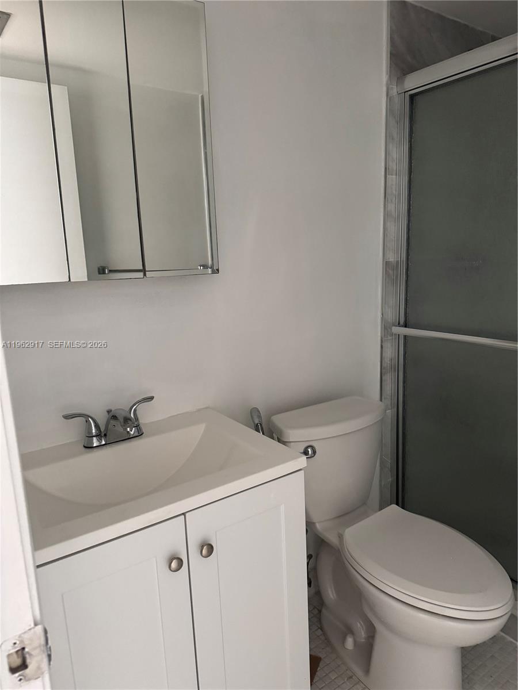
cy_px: 345
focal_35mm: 24
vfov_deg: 71.6
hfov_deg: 56.8
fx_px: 479
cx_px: 259
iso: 640
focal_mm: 6.76
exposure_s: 1/60
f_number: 1.78
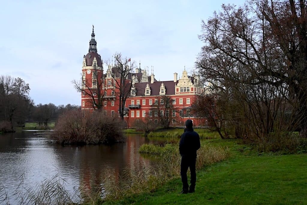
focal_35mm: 38
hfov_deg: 50.7
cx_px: 154
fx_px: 324
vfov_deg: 35.0
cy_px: 102
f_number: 5.6
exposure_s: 1/250
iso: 180
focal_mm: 38
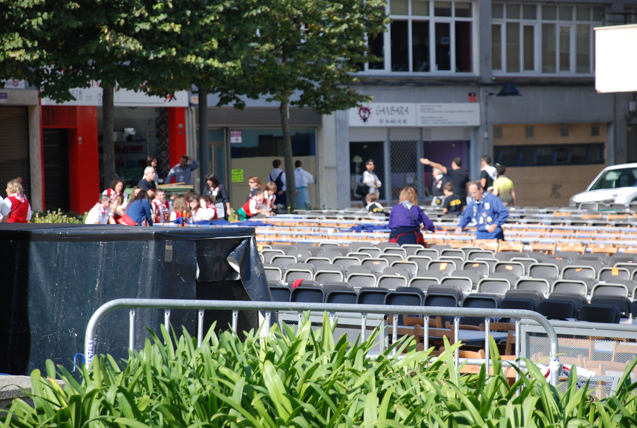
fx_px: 2660
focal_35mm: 150
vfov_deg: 9.2
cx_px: 318
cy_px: 214
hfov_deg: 13.7
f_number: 5.6
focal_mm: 100
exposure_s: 1/250
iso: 200
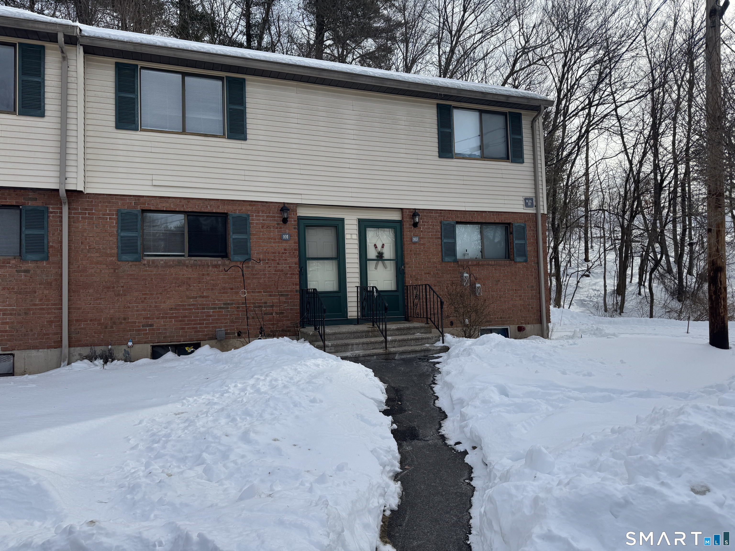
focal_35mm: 24
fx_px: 510
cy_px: 276
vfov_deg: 56.8
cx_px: 368
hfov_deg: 71.6
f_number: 1.78
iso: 80
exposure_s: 1/4608
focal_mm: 6.76
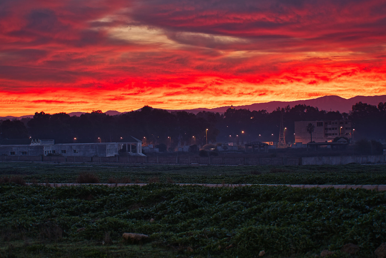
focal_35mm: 122
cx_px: 165
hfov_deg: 16.8
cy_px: 117
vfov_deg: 11.3
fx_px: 1309
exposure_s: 1/3.33
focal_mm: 105
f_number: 4
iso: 100
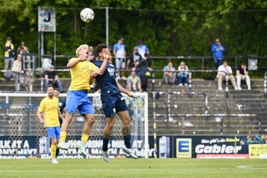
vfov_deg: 4.2
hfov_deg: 6.2
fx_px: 2448
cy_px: 89
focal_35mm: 330
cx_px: 134
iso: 1250
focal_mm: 330
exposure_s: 1/1600
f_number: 8
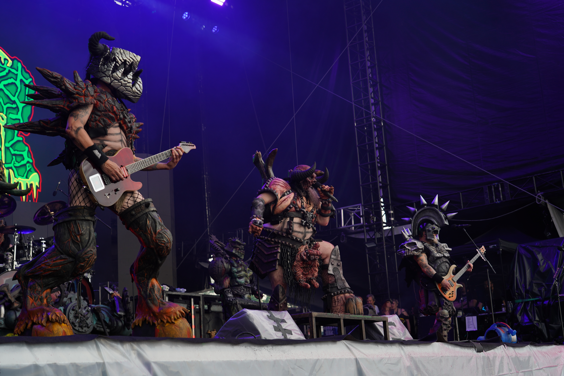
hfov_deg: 40.3
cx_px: 282
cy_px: 188
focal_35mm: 49
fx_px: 768
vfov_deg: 27.5
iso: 100
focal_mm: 49
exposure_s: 1/80
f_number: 5
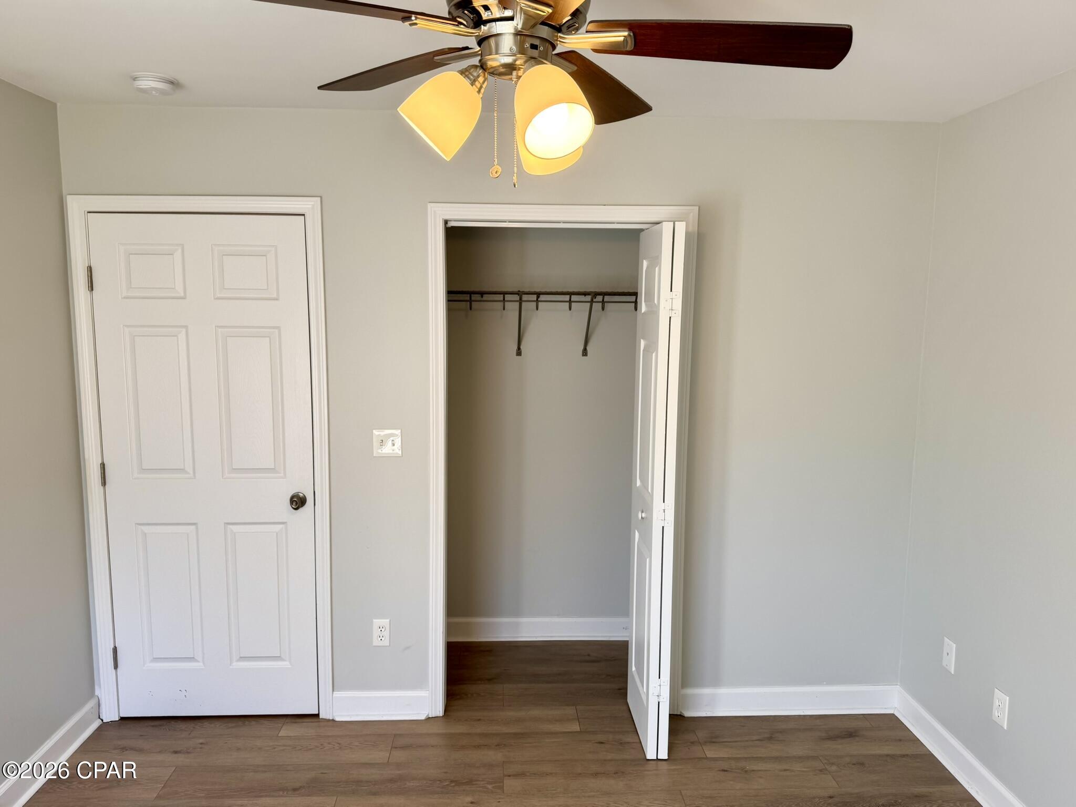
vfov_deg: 56.8
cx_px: 538
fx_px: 746
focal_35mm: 24
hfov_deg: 71.6
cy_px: 404
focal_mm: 6.76
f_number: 1.78
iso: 80
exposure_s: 1/161
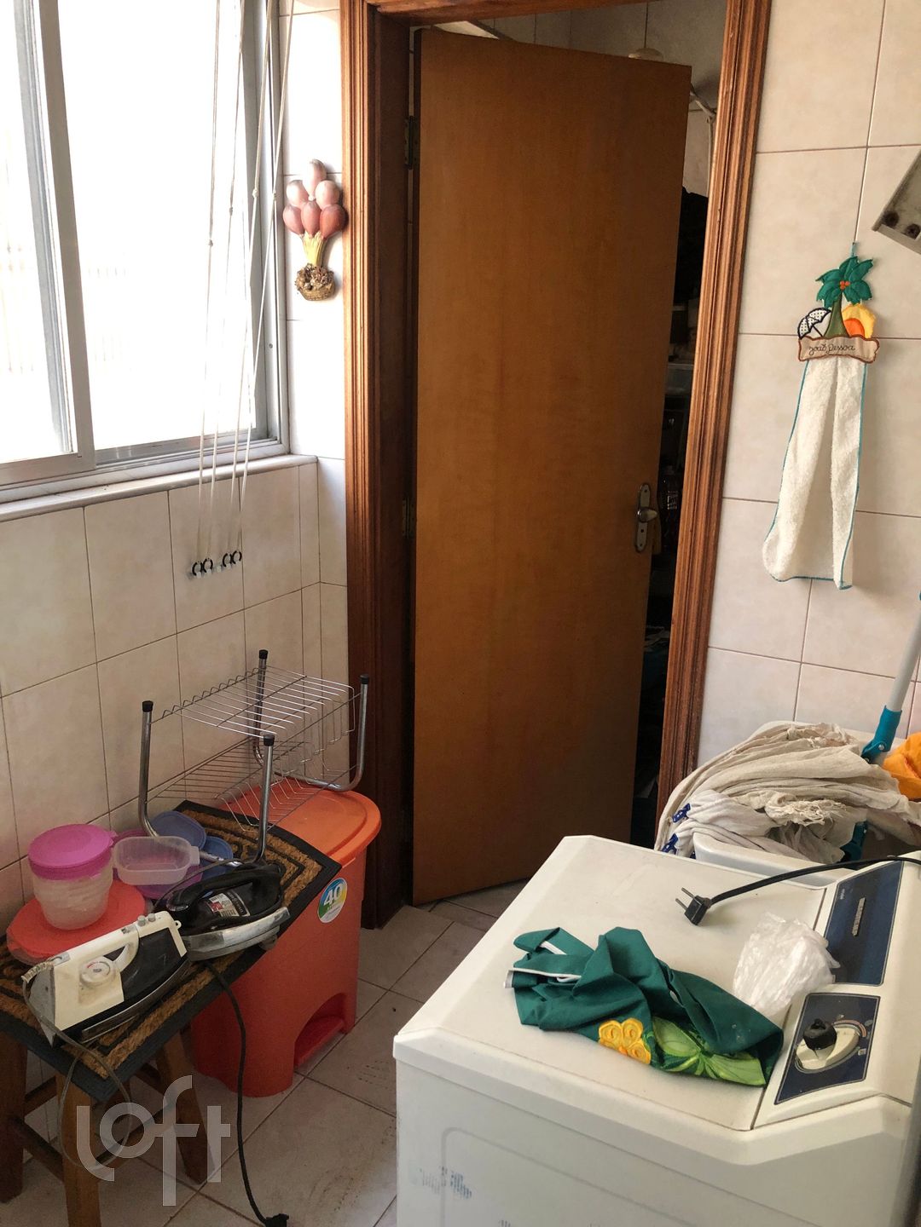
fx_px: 993
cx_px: 460
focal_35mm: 28
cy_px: 614
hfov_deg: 49.7
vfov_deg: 63.4
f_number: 1.8
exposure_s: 1/15
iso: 40
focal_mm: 4
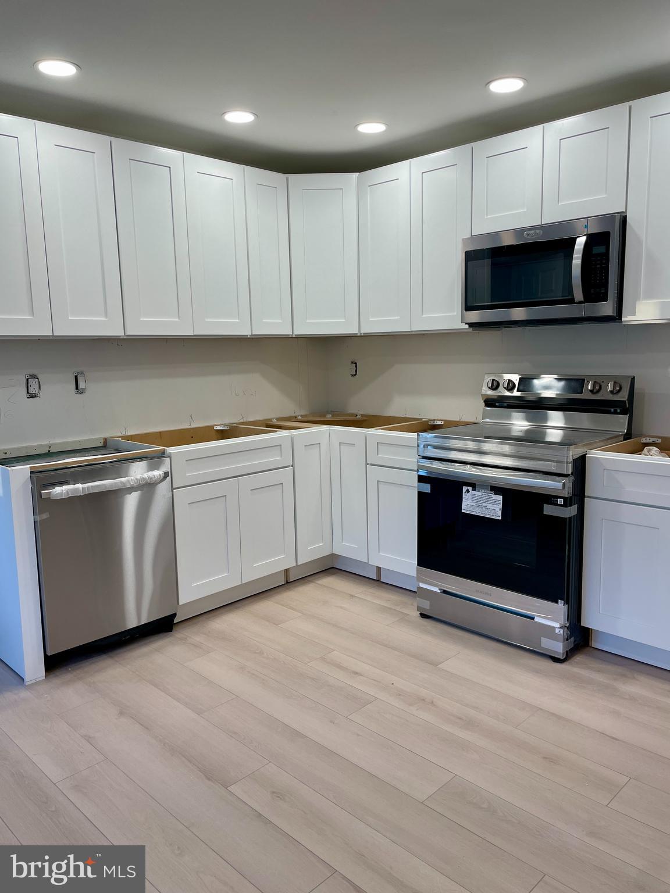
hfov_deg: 53.1
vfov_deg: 67.3
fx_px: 671
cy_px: 446
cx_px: 335
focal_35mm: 26
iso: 50
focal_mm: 4.2
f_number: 1.6
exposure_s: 1/120
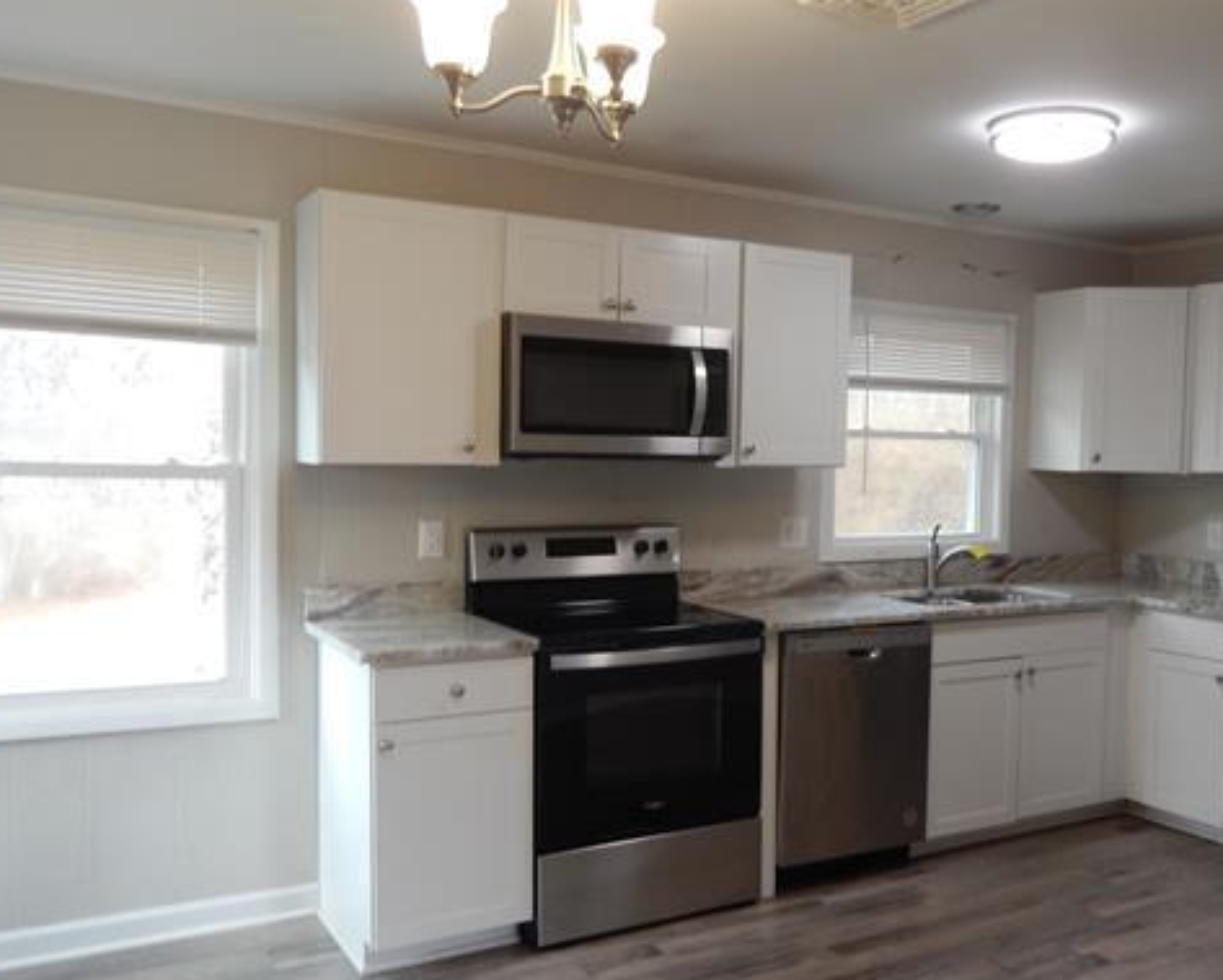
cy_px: 512
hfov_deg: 53.3
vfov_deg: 44.6
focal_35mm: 33
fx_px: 1195
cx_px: 794
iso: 160
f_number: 3.4
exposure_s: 1/30
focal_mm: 4.5
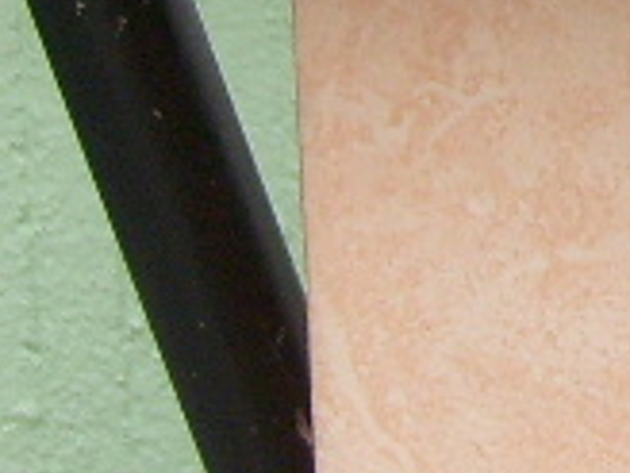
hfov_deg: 8.6
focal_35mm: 219
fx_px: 3986
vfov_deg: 6.5
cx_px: 1229
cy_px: -608
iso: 80
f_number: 2.8
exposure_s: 1/250
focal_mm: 5.8
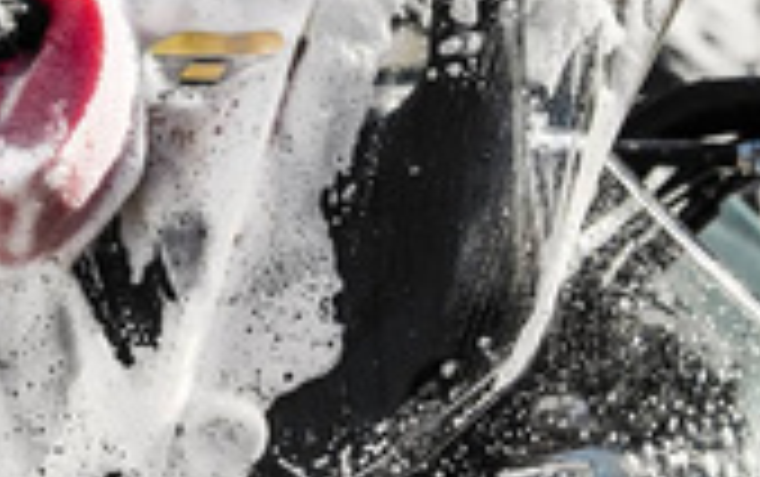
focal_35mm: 211
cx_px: 130
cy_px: 14
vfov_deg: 6.2
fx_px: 4375
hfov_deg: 9.9
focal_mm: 70
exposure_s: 1/1600
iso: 400
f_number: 5.6
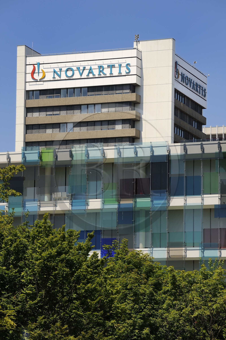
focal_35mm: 155
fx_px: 1462
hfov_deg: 8.8
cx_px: 113
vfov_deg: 13.3
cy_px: 170
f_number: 8
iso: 200
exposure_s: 1/320
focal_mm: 155
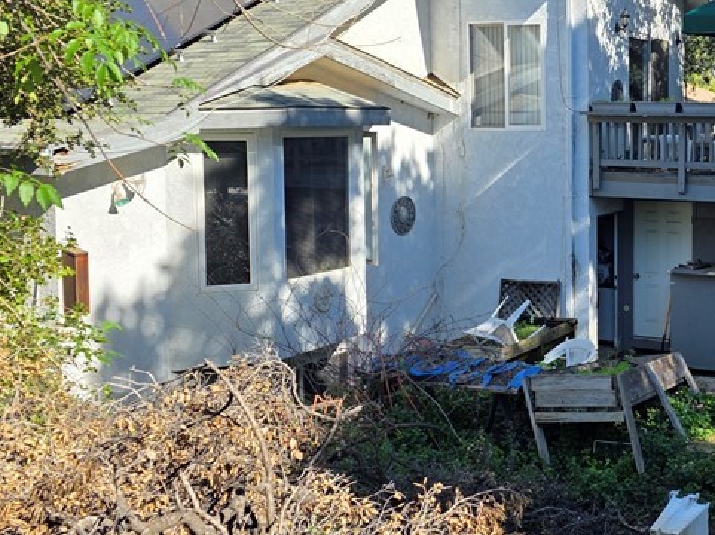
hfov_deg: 36.7
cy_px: 189
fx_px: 1011
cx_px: 629
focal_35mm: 49
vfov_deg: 29.5
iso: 80
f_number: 1.7
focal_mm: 6.3
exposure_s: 1/3891
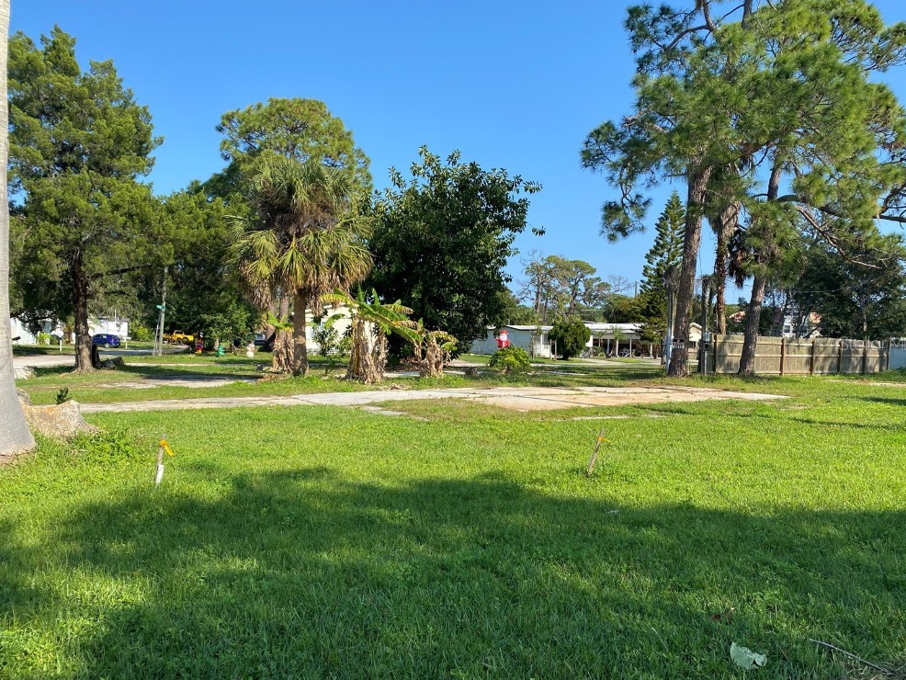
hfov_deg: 65.3
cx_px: 455
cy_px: 343
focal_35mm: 27
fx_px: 707
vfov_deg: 51.4
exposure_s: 1/1808
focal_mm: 4.25
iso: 32
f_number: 1.8
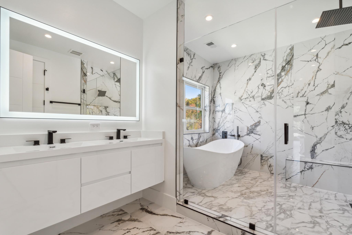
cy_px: 118
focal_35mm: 16
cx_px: 176
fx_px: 156
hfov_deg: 96.7
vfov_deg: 73.7
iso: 200
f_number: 8
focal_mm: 16
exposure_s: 1/40
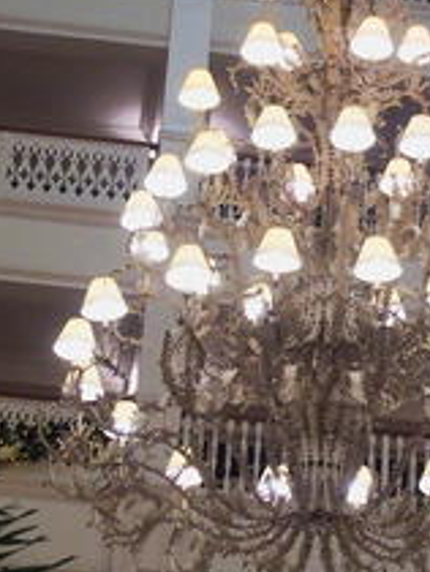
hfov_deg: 12.2
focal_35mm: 122
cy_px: 120
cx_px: 229
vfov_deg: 16.0
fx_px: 2017
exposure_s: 1/50
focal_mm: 12
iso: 640
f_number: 2.8
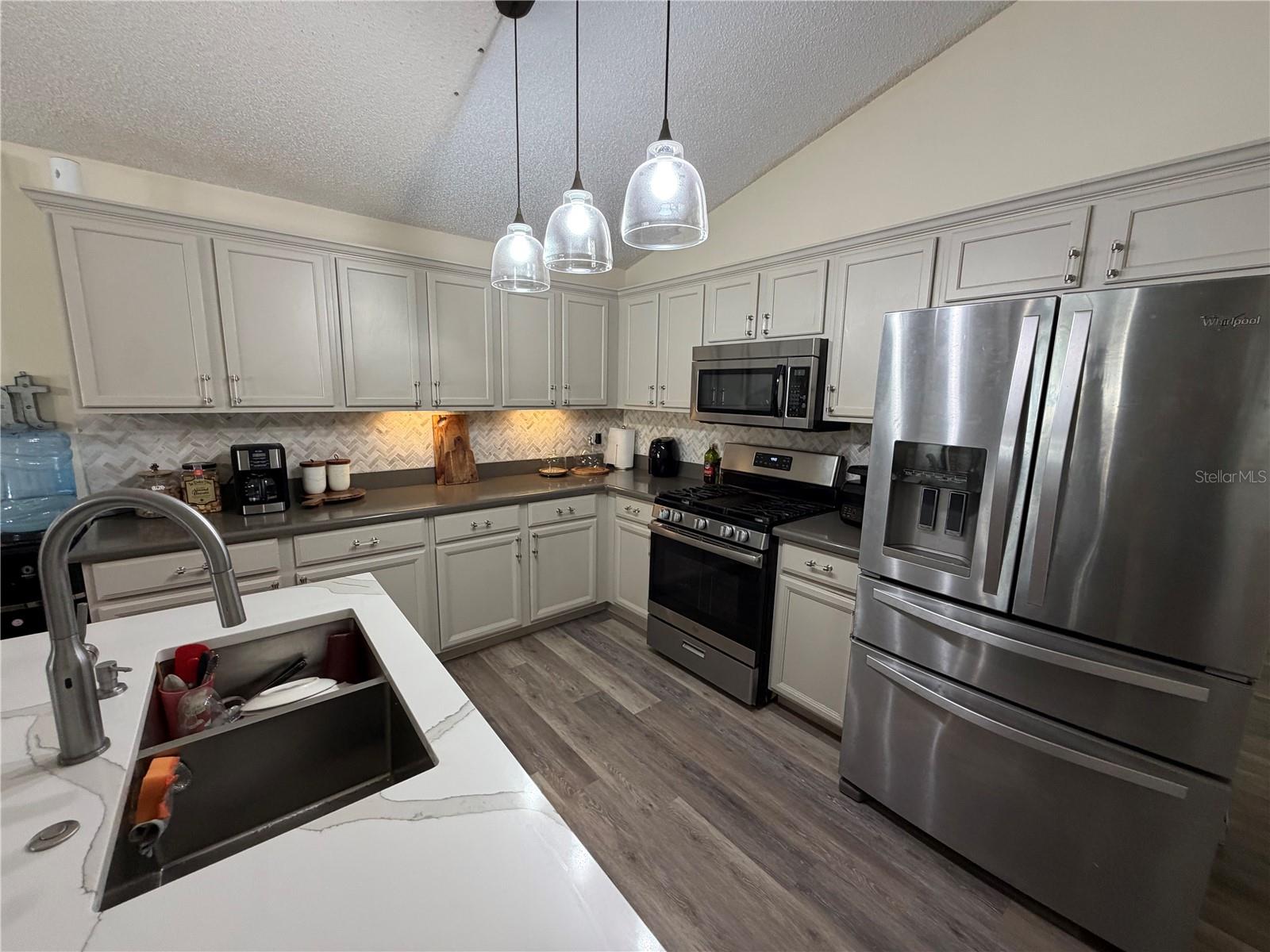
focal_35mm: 14
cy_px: 476
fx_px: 514
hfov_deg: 102.1
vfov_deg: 85.7
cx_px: 635
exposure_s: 1/60
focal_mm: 2.22
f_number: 2.2
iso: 200
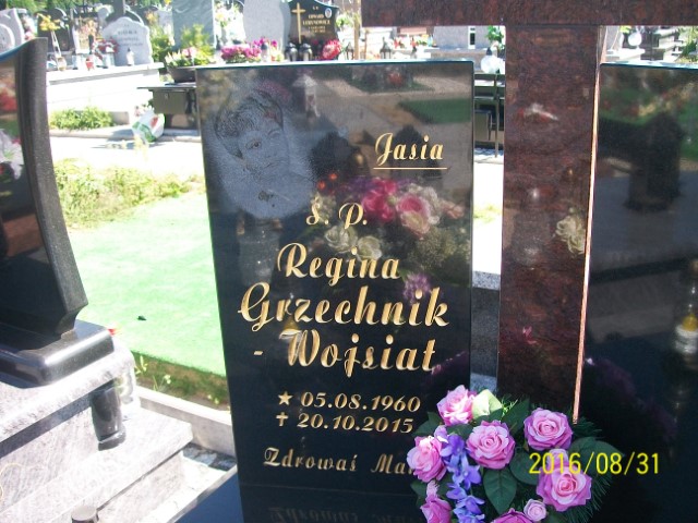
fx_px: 726
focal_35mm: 36
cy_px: 262
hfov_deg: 51.4
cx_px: 349
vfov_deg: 39.7
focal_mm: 6
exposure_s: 1/250
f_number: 2.7
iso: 80
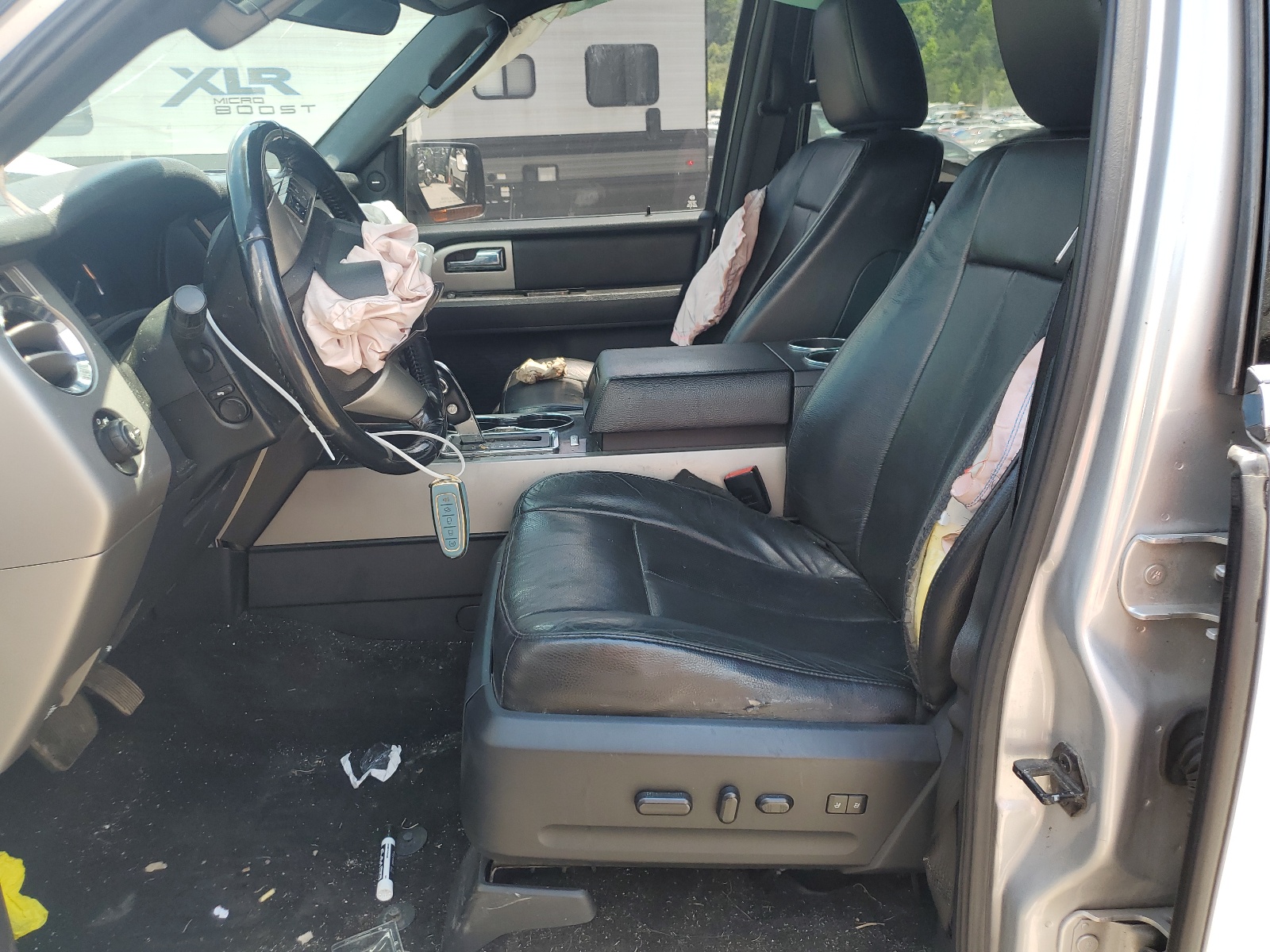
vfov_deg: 53.1
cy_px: 476
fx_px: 954
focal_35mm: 26
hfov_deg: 67.3
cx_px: 635
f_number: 1.5
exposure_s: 1/345
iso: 50
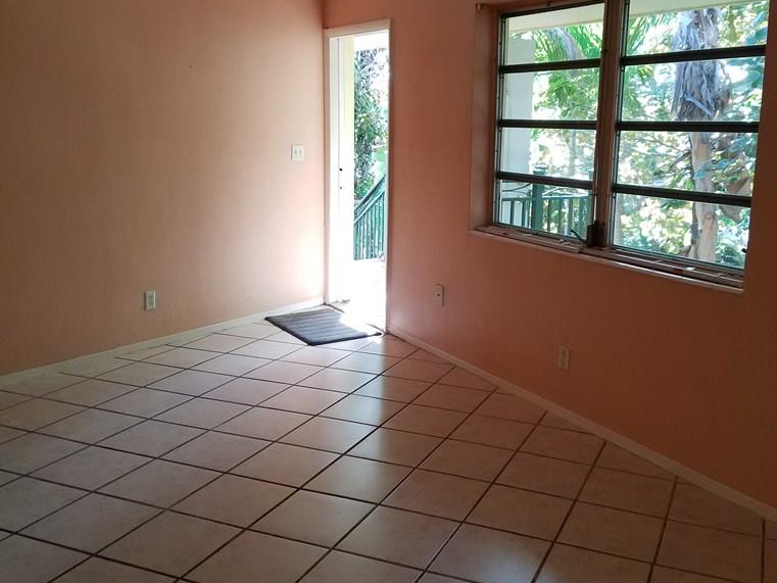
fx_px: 786
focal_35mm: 35
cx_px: 490
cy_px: 213
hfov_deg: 52.0
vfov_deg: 40.4
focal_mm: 4.2
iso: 80
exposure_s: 1/60
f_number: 1.7
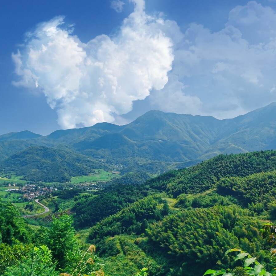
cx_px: 103
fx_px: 289
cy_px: 138
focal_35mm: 32
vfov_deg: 51.1
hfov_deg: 50.6
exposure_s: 1/10000
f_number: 1.6
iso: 50
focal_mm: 5.56
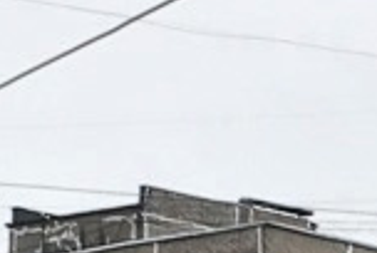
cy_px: 826
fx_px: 6201
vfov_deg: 2.3
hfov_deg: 3.4
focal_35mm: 591
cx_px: 990
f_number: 5.6
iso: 400
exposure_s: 1/640
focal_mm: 50
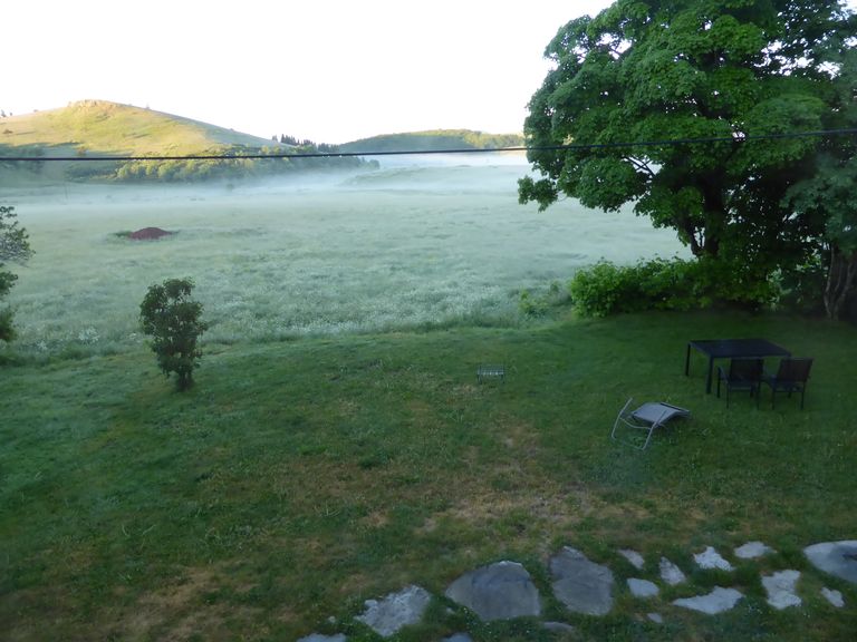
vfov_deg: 56.8
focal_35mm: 24
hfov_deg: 71.6
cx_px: 428
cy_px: 321
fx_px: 594
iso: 200
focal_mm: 4.3
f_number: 3.3
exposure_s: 1/60
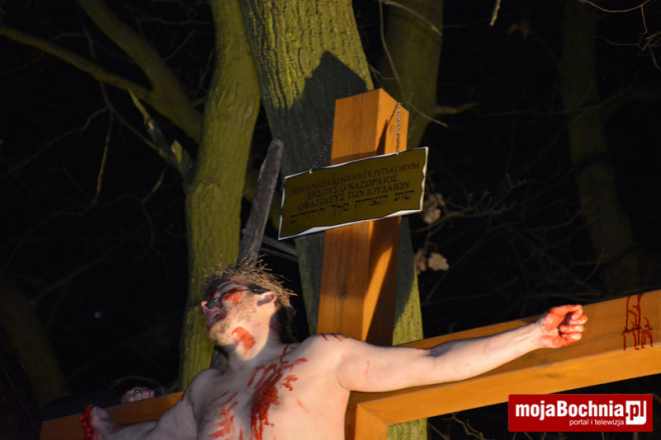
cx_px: 330
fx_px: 3580
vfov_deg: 7.0
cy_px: 220
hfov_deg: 10.5
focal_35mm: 195
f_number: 5.6
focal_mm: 130
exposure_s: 1/50
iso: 1600
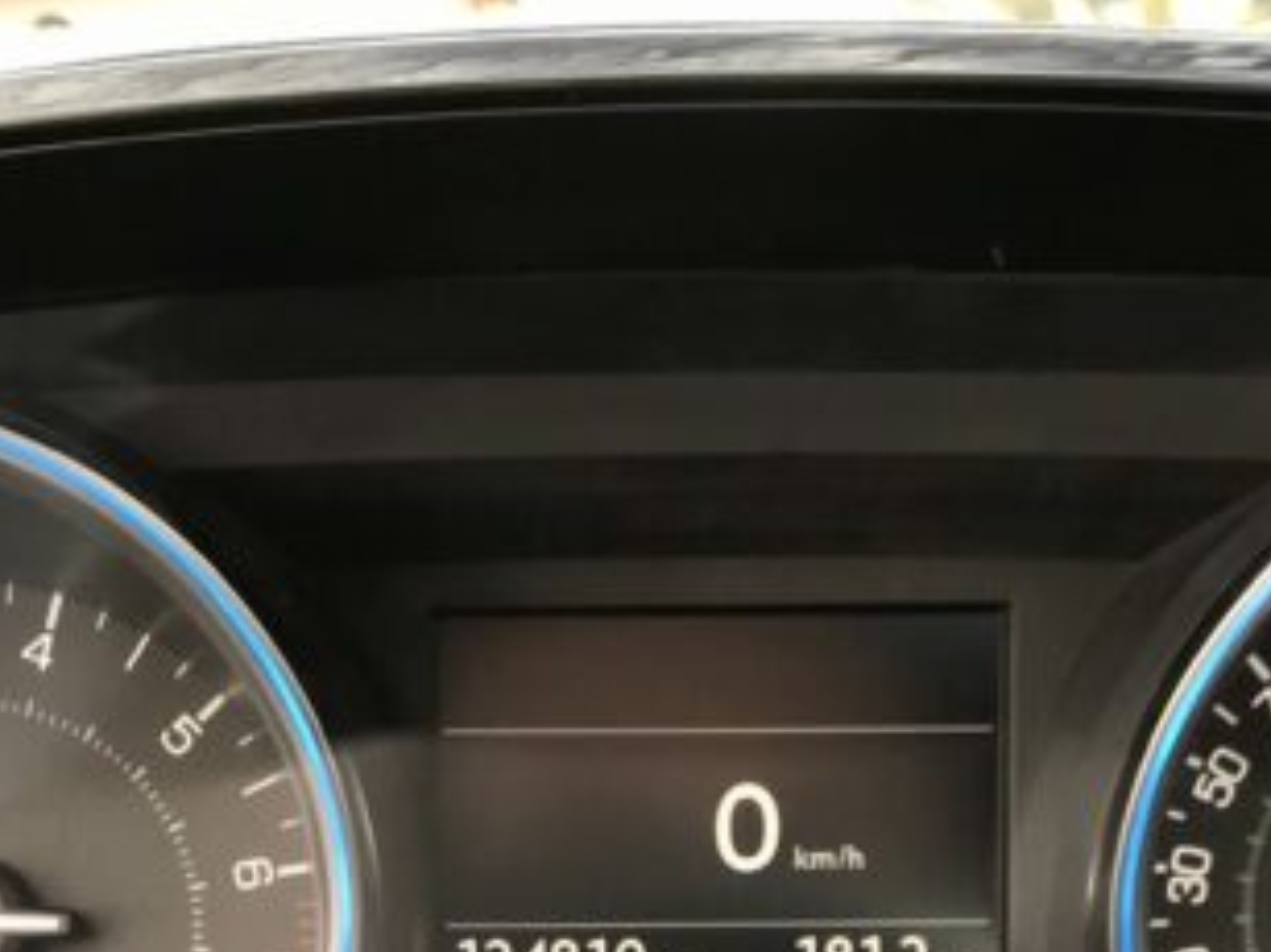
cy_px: 1225
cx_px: 683
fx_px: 2679
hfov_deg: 26.7
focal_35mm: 73
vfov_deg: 18.8
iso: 40
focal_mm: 3.99
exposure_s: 1/100
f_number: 1.8
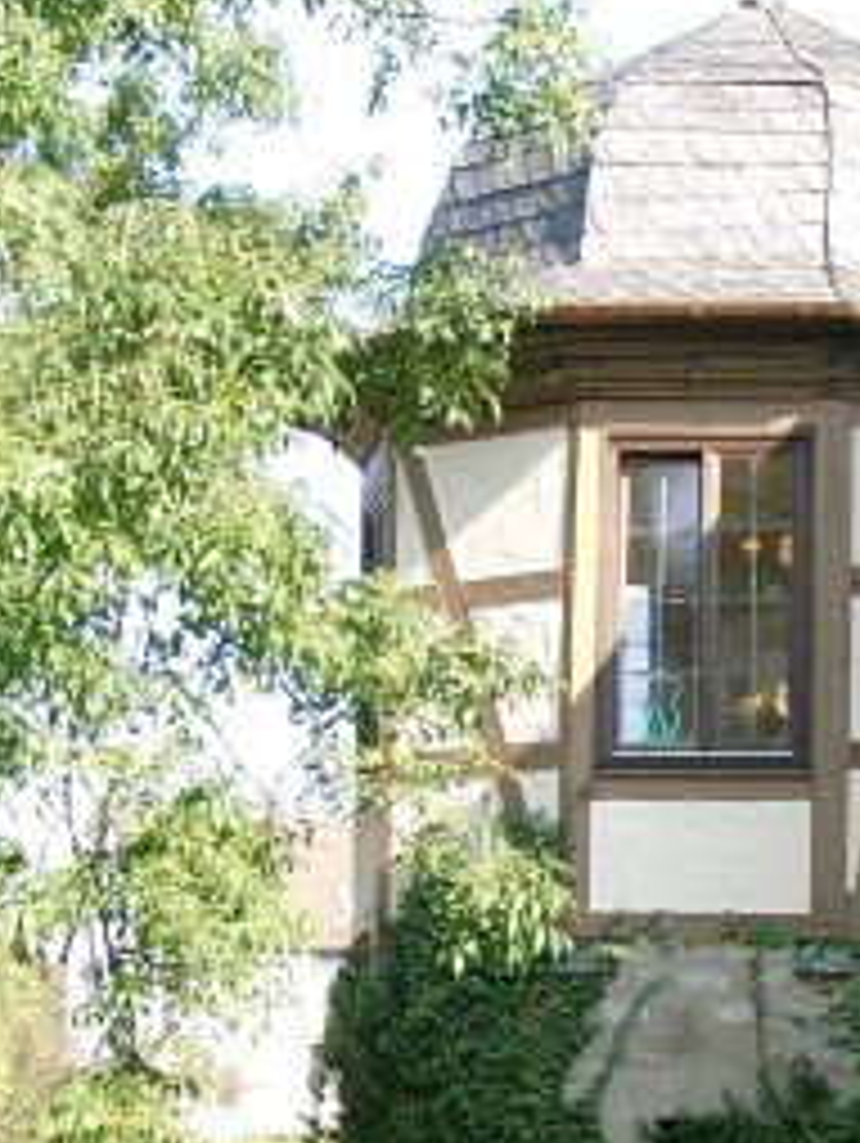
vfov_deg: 16.5
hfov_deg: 12.5
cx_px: 761
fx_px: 3902
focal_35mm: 118
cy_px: 963
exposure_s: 1/145
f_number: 4
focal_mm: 10.4
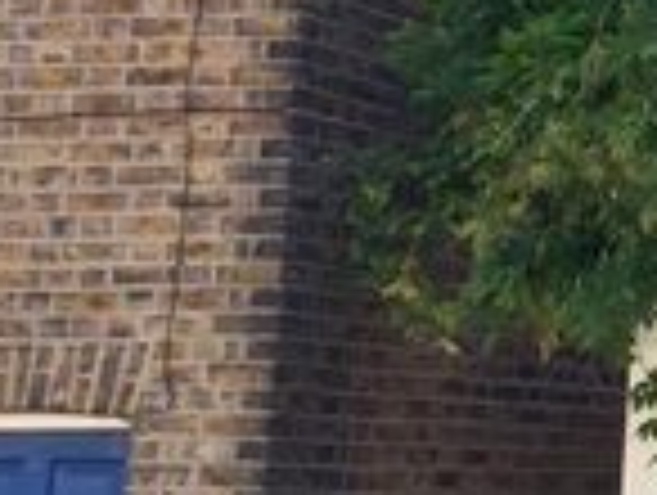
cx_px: 1404
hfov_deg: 12.2
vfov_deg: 10.7
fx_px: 2643
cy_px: 119
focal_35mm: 139
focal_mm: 4.15
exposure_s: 1/476
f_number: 2.2
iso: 32
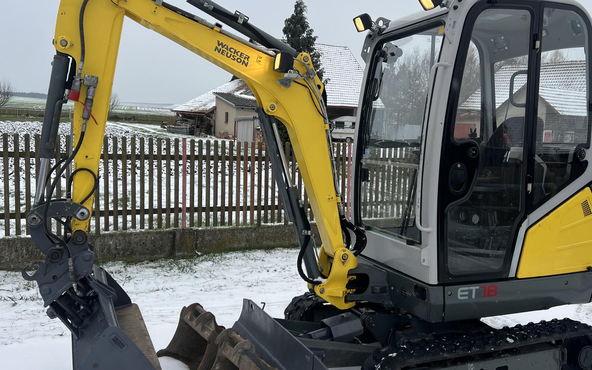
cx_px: 315
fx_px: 565
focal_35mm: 35
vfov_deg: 36.3
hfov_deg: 55.3
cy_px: 180
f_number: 1.5
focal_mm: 5.7
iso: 50
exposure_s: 1/466
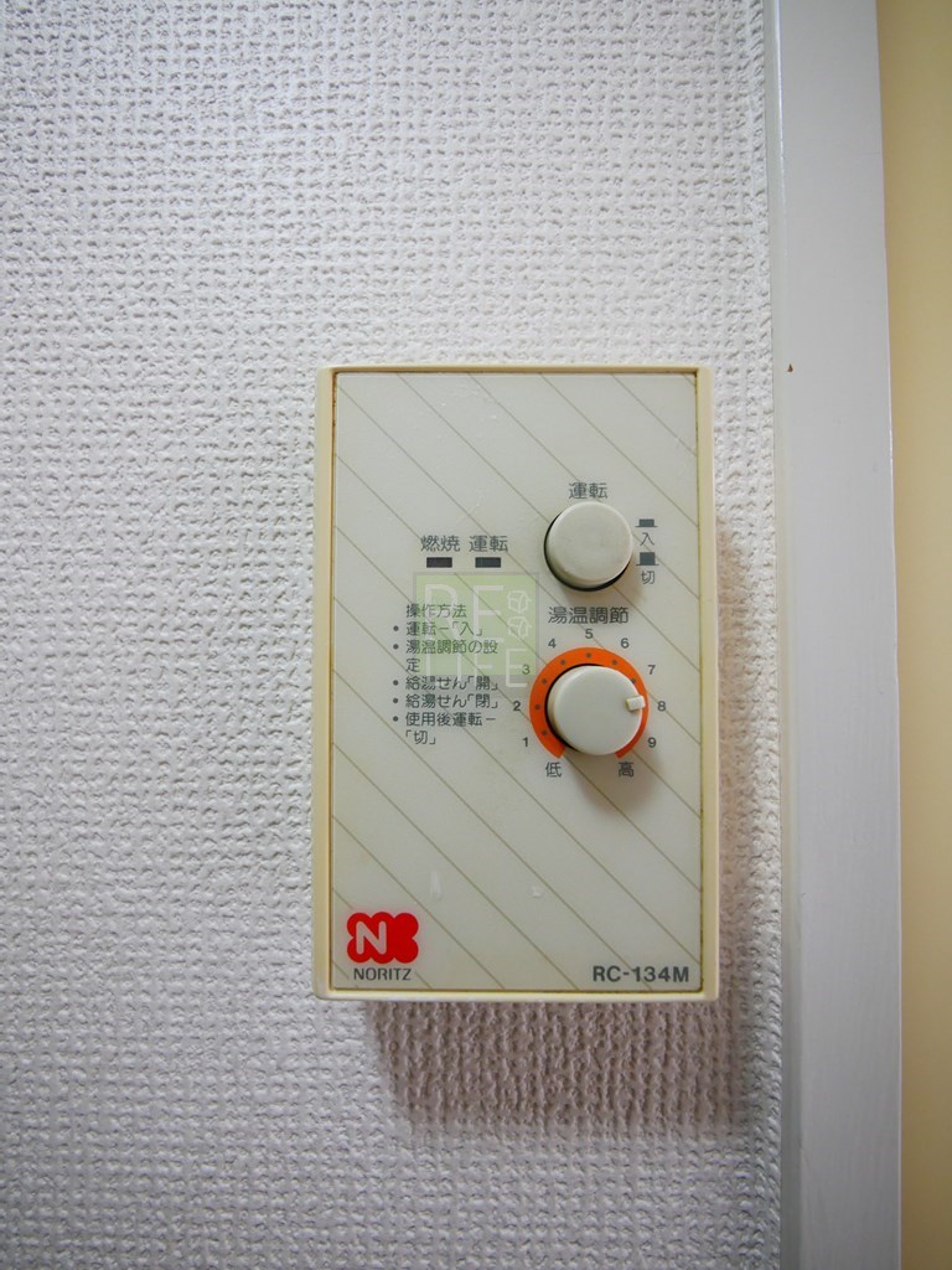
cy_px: 635
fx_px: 513
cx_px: 476
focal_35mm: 14
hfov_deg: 85.7
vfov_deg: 102.1
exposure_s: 1/60
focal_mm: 7
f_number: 4
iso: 800
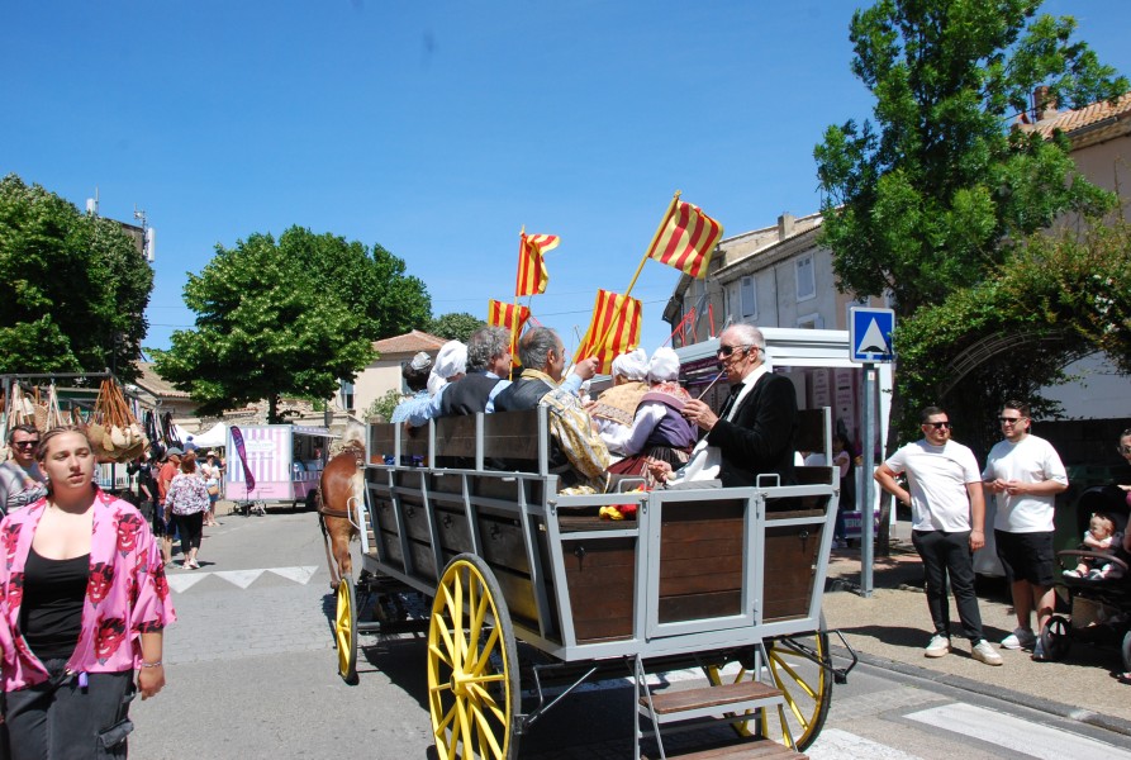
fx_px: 945
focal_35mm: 30
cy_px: 380
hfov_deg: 61.8
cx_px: 566
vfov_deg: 43.8
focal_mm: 20
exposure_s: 1/500
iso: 400
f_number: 11
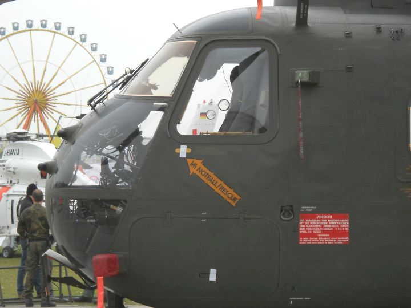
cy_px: 154
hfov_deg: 13.6
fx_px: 1722
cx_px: 206
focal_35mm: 145
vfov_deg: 10.2
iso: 80
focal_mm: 24.03
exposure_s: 1/80
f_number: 6.7
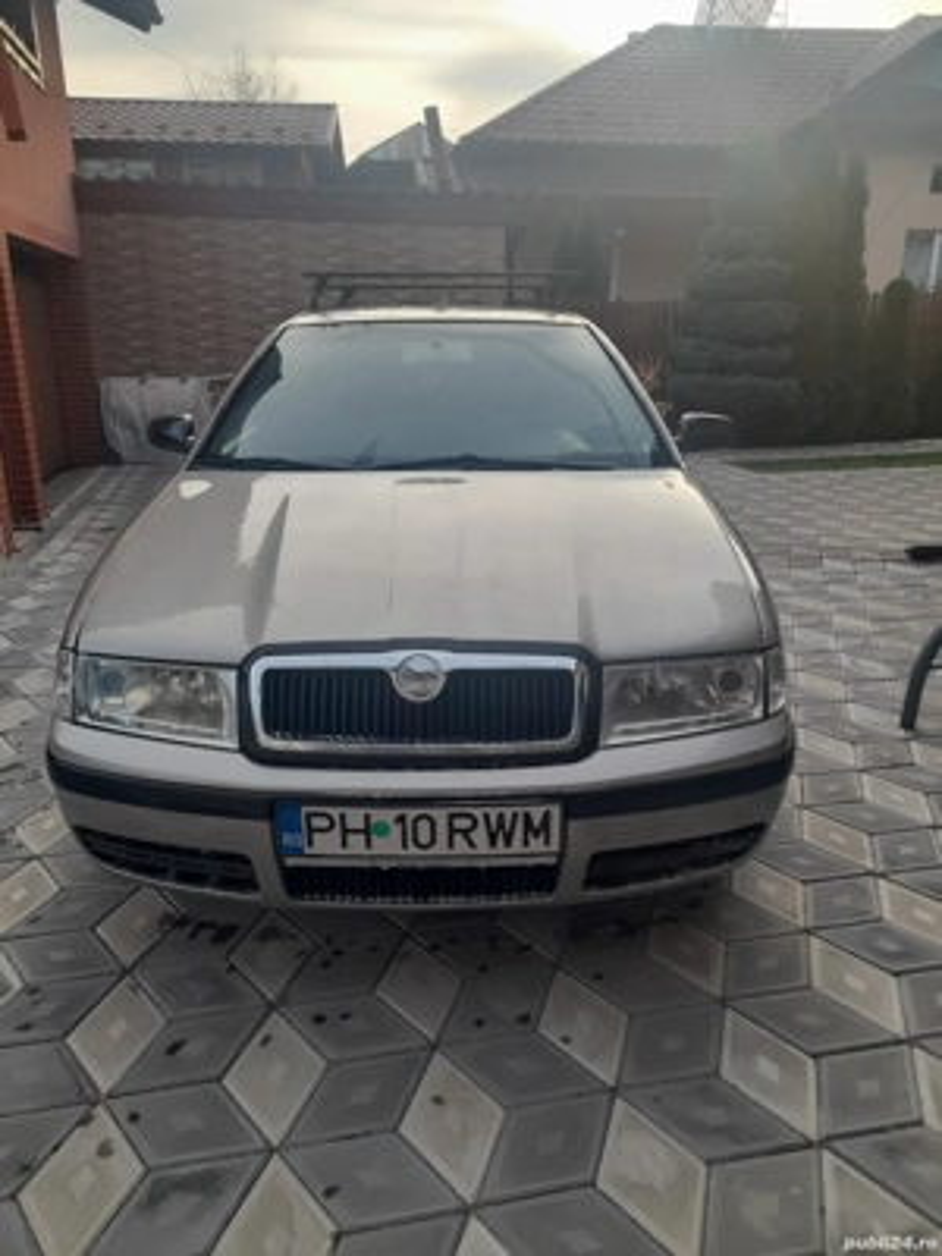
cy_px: 628
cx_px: 471
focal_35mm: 25
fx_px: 907
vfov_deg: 69.4
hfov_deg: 54.9
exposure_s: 1/109
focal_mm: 4.6
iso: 20
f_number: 2
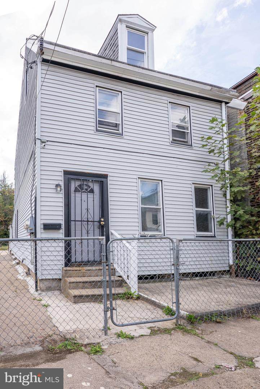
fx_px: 216
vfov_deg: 84.0
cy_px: 194
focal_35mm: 20
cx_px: 130
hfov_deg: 62.0
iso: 250
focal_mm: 20
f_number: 10
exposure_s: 1/100
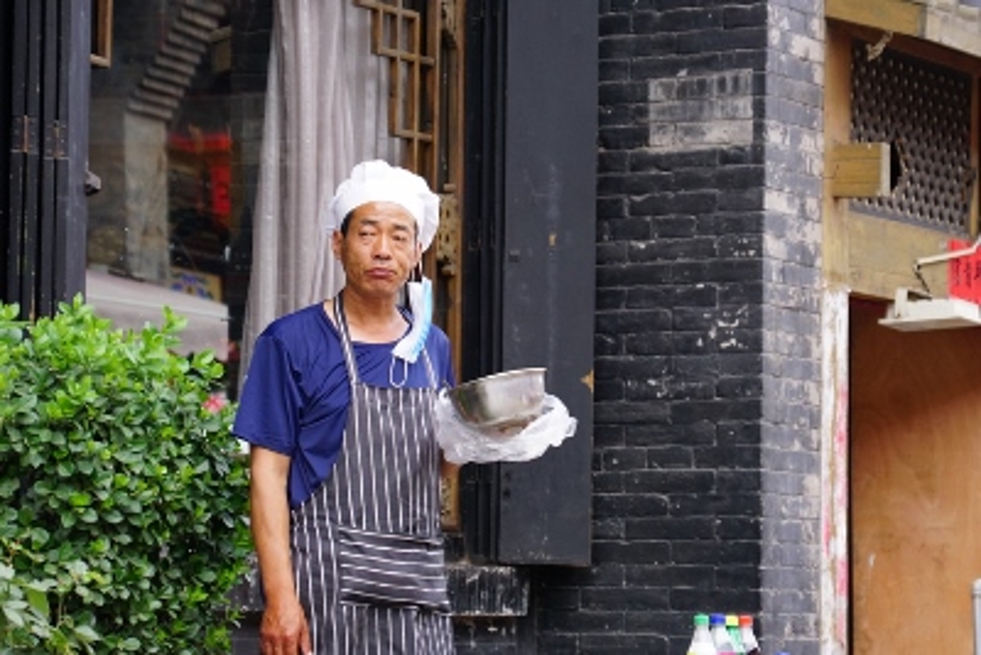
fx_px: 4907
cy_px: 328
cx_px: 490
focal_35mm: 180
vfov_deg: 7.6
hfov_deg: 11.4
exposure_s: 1/200
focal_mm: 120
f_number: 5.6
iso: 400
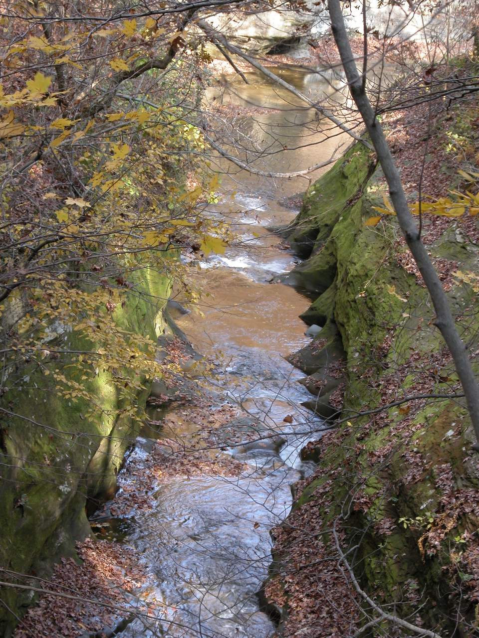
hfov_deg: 12.8
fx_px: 2140
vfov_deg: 17.0
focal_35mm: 116
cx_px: 240
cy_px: 319
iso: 100
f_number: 6.7
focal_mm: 29.5
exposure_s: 1/14.4
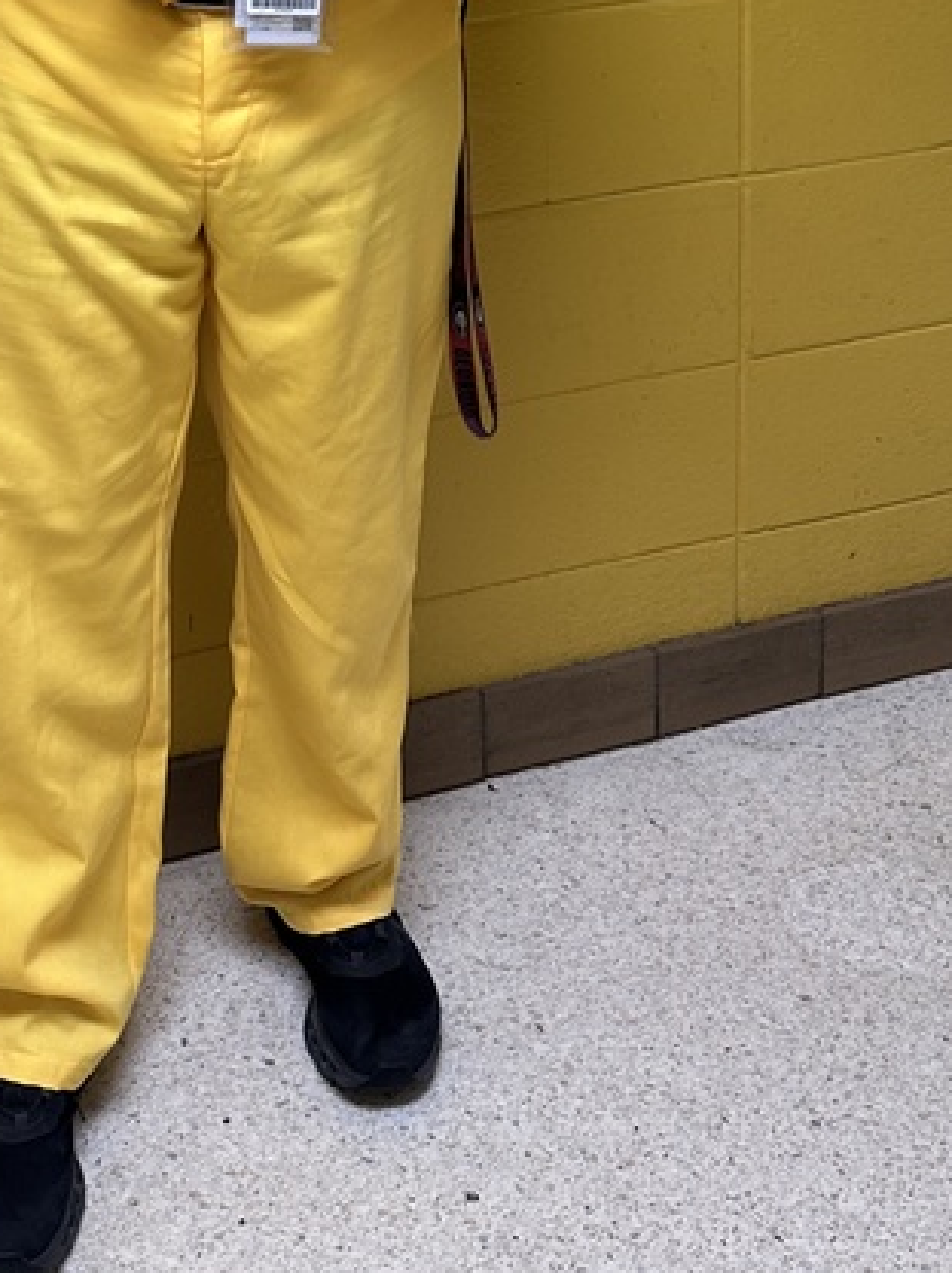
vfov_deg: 29.3
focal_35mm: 59
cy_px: -150
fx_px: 2167
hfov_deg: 24.4
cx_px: 198
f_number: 1.78
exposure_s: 1/60
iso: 125
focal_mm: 6.86
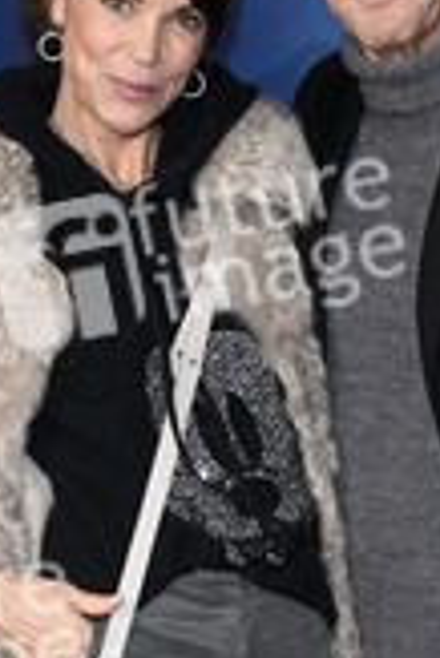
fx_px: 3677
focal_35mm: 201
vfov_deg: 10.2
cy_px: 456
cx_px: 315
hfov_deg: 6.8
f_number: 5.6
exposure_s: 1/250
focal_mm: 82
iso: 1250
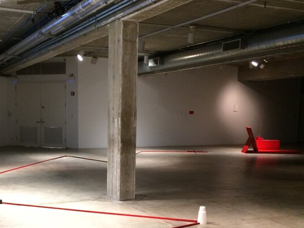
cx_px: 102
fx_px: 404
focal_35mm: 46
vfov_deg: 31.1
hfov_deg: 40.7
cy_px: 167
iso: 250
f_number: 2.2
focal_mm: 4.15
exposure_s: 1/30
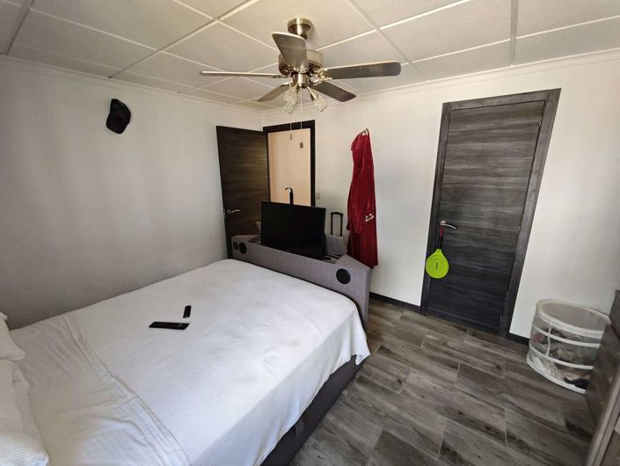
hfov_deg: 102.0
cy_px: 233
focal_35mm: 14
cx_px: 310
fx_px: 251
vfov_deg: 85.8
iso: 640
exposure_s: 1/47.2
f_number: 2.2
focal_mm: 2.16
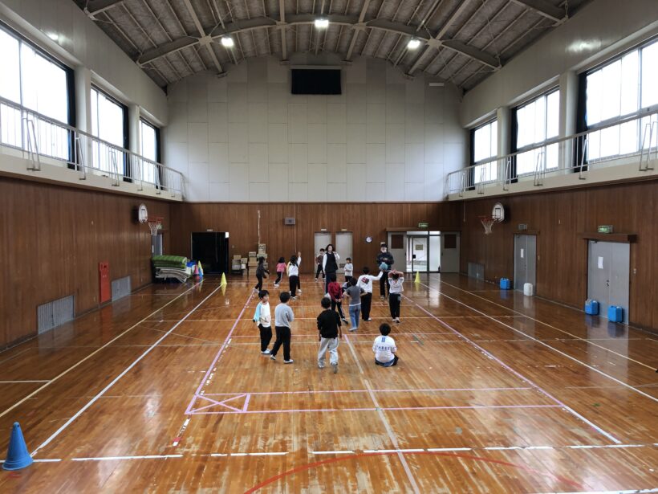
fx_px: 532
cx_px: 329
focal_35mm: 28
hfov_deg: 63.4
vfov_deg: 49.7
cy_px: 247
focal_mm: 3.99
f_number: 1.8
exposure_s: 1/30
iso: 25
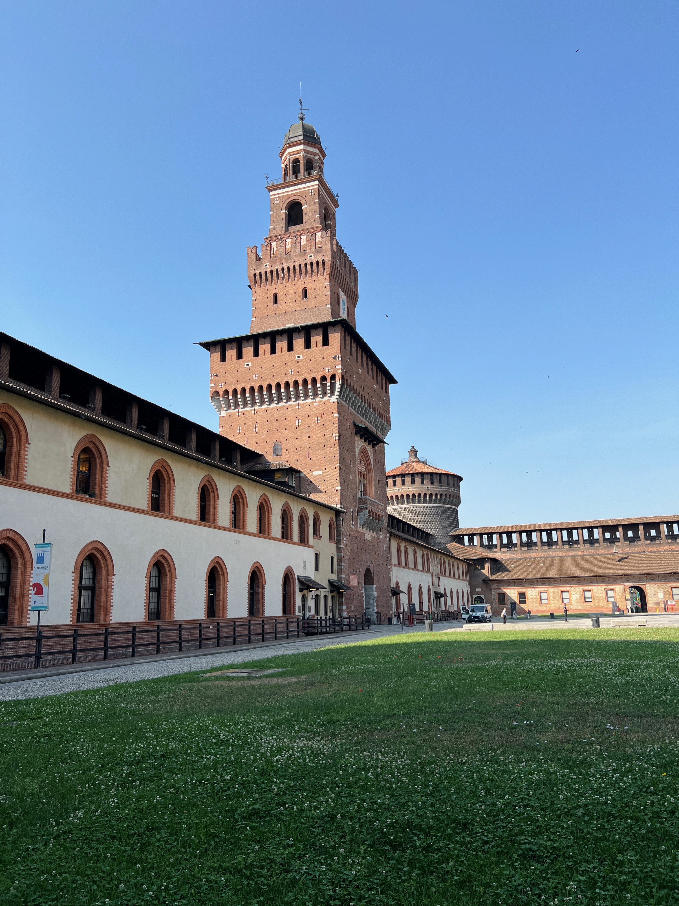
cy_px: 453
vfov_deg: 67.3
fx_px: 680
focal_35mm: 26
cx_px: 340
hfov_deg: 53.1
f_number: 1.5
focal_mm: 5.7
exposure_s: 1/2915
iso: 50
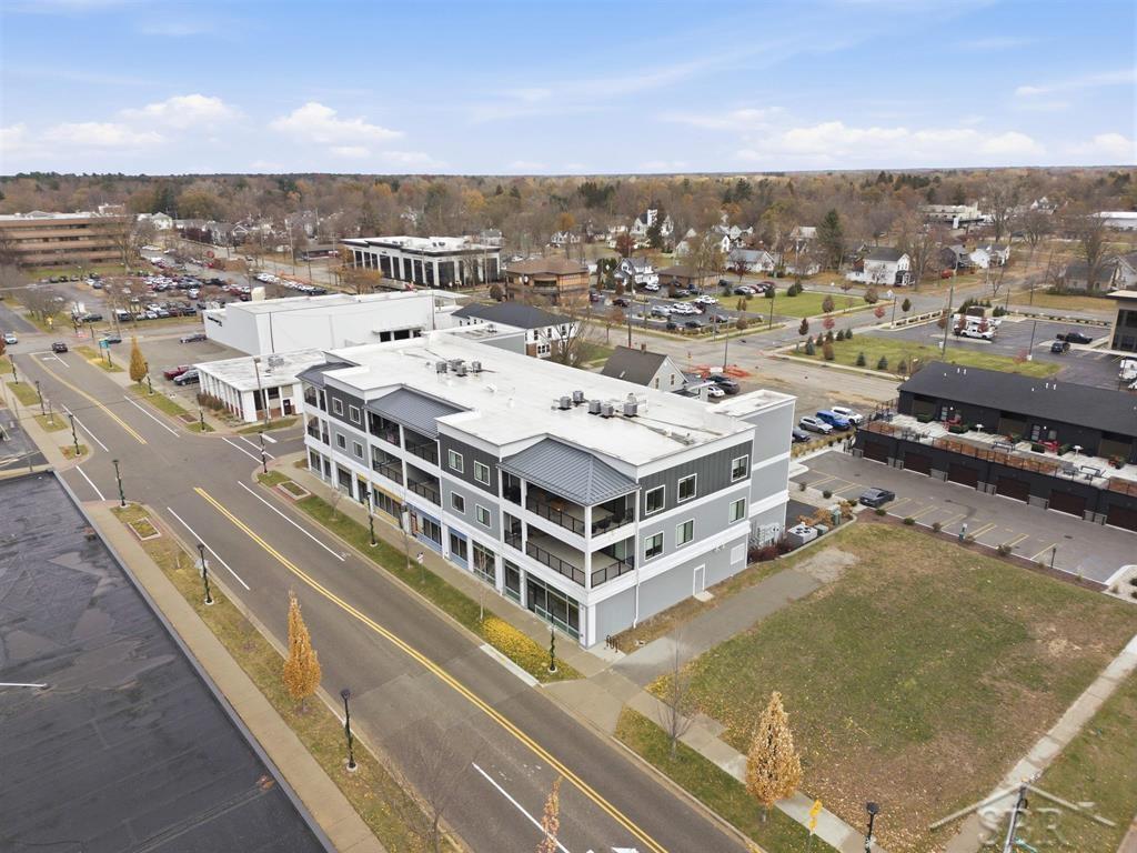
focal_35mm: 24
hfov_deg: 71.6
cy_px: 426
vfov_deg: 56.8
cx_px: 568
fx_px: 788
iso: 200
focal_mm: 6.7
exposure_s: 1/1000
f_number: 1.7
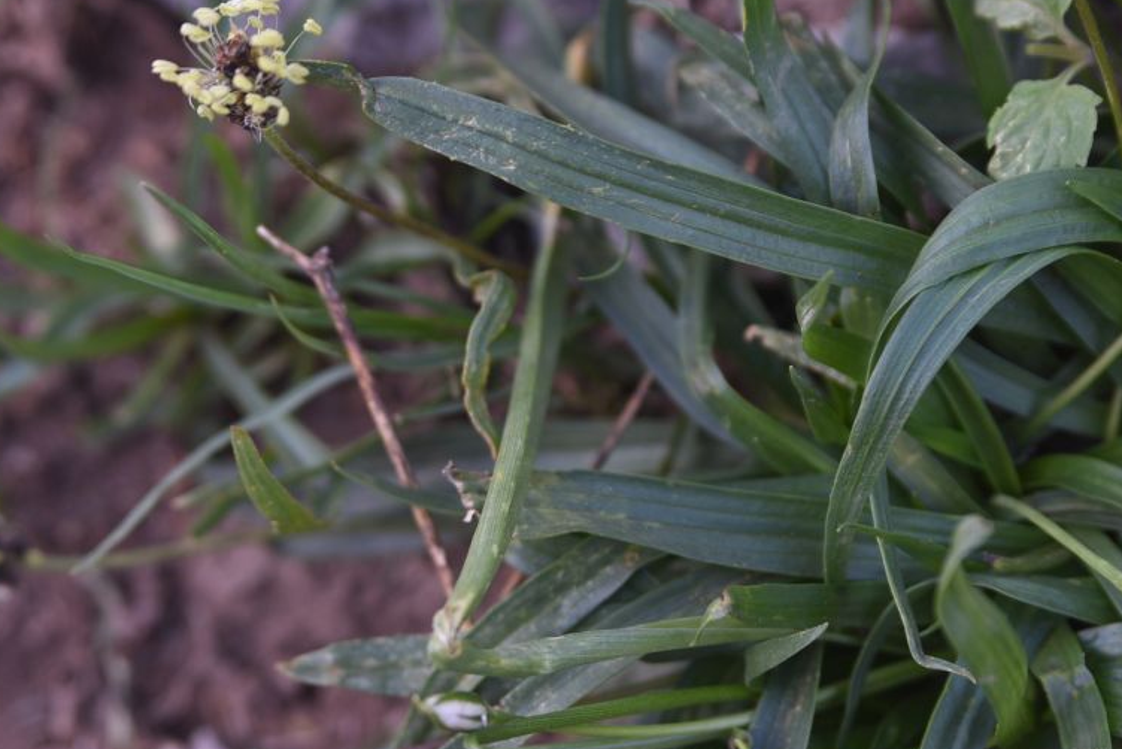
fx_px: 3772
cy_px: 320
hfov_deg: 16.9
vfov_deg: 11.3
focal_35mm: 121
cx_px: 615
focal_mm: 70
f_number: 4
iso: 200
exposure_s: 1/250
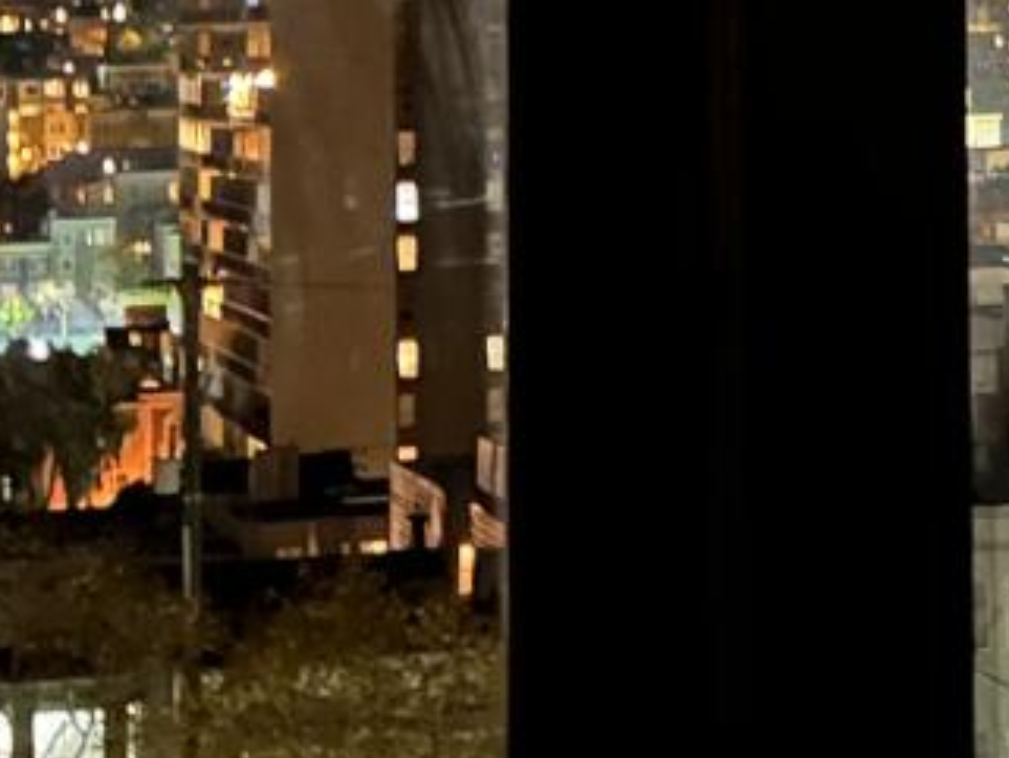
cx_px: 1405
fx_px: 3966
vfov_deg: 10.7
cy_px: -214
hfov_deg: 13.8
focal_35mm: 136
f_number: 1.5
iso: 1250
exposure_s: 1/5
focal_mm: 5.7
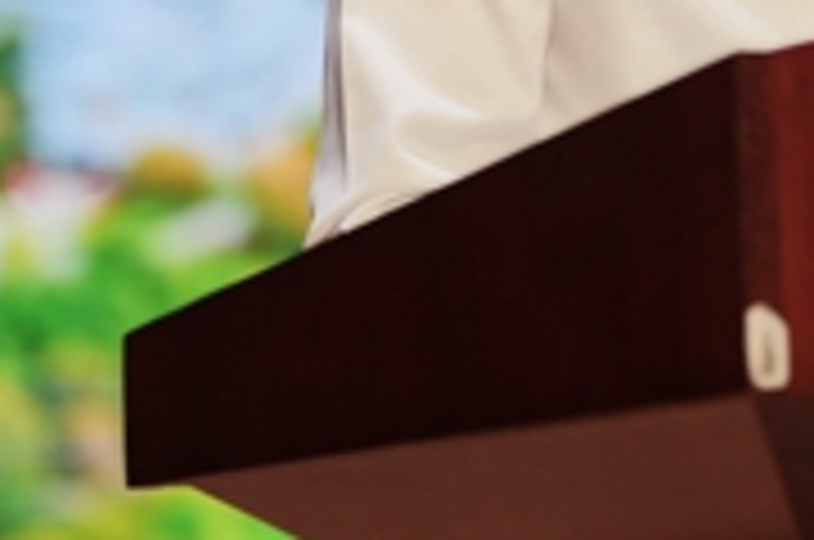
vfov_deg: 3.1
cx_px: 935
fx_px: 9864
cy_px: -331
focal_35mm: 437
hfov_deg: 4.7
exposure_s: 1/250
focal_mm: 116
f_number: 2.8
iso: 320
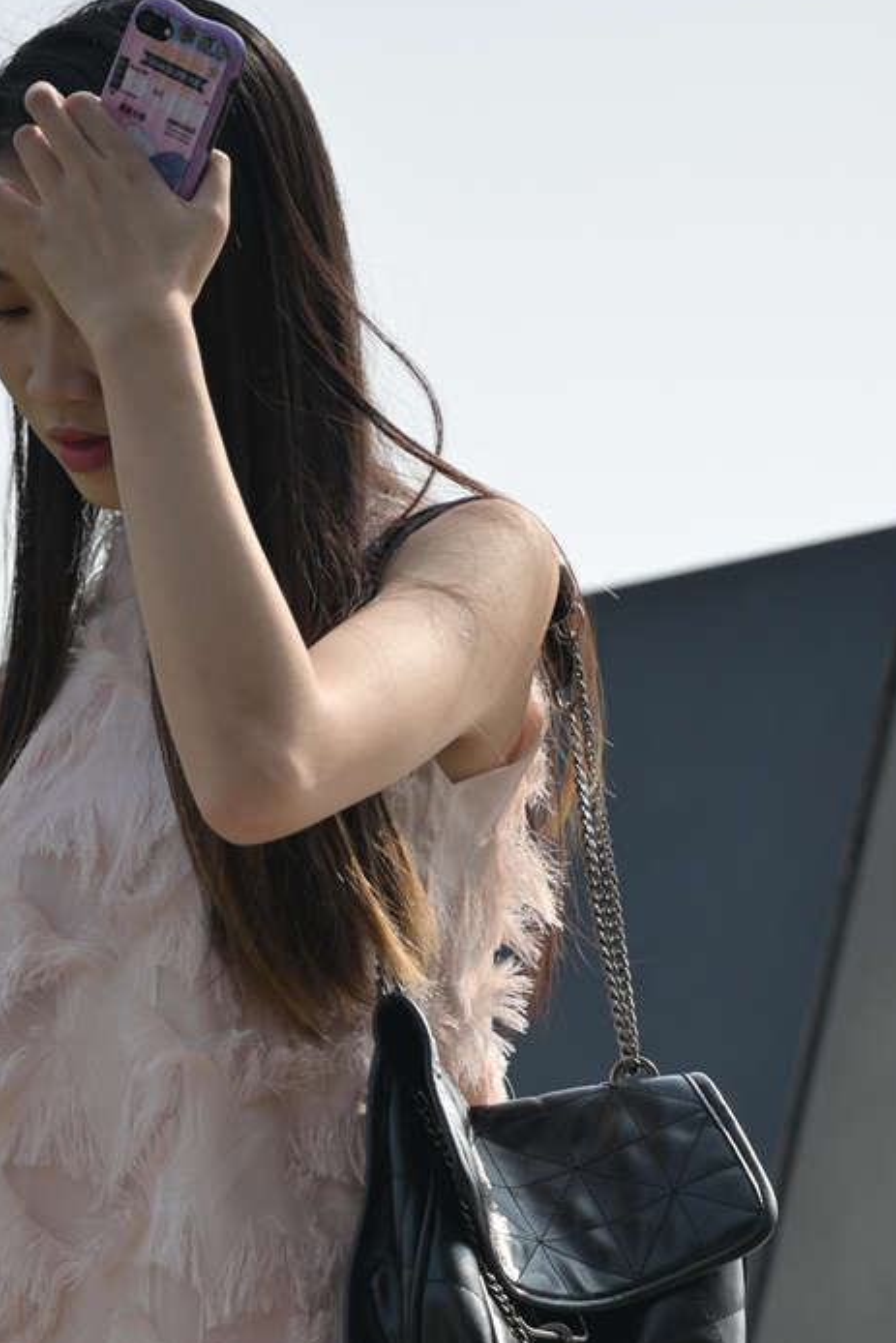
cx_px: 443
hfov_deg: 3.1
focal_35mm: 441
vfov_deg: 4.7
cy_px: 1626
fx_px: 16455
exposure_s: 1/2000
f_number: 2.8
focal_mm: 170
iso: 100
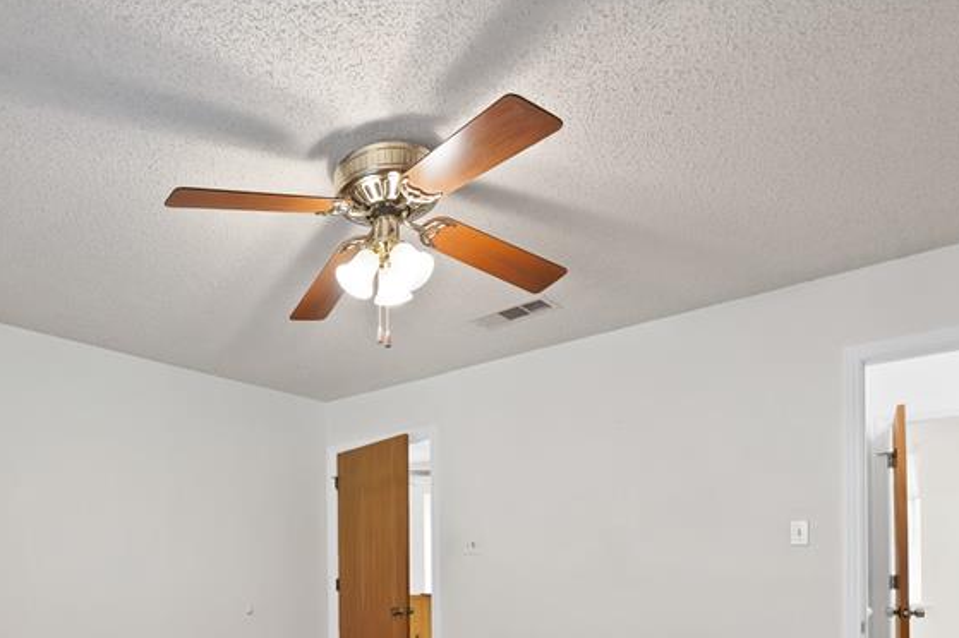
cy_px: 565
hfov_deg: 76.3
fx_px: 586
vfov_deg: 51.1
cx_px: 324
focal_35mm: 22
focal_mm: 12
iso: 640
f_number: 9
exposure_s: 1/2
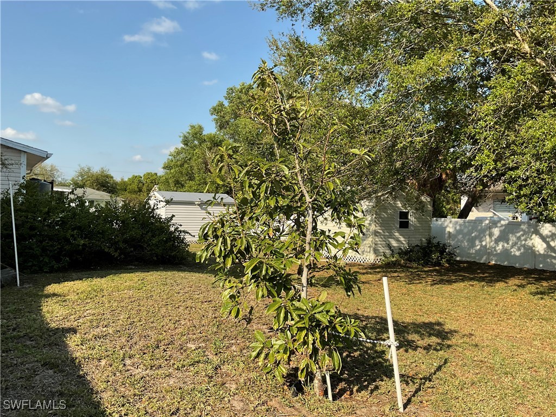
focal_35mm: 29
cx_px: 278
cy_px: 208
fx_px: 466
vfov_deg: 48.2
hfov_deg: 61.7
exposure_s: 1/1195
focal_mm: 3
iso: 16
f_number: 1.8
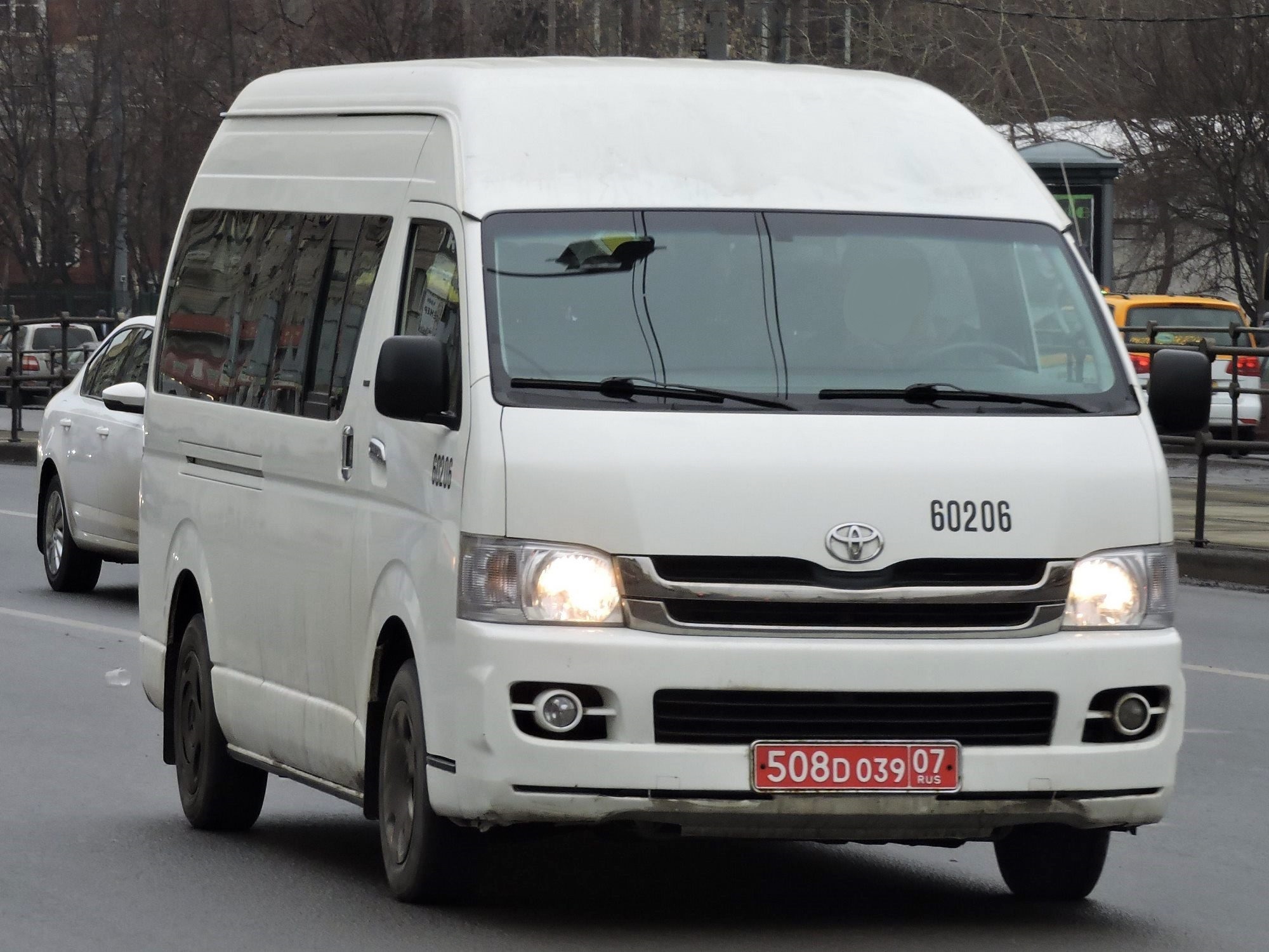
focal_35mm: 170
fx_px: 6232
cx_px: 634
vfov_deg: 8.7
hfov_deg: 11.6
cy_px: 476
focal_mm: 30.5
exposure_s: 1/250
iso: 220
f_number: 5.2
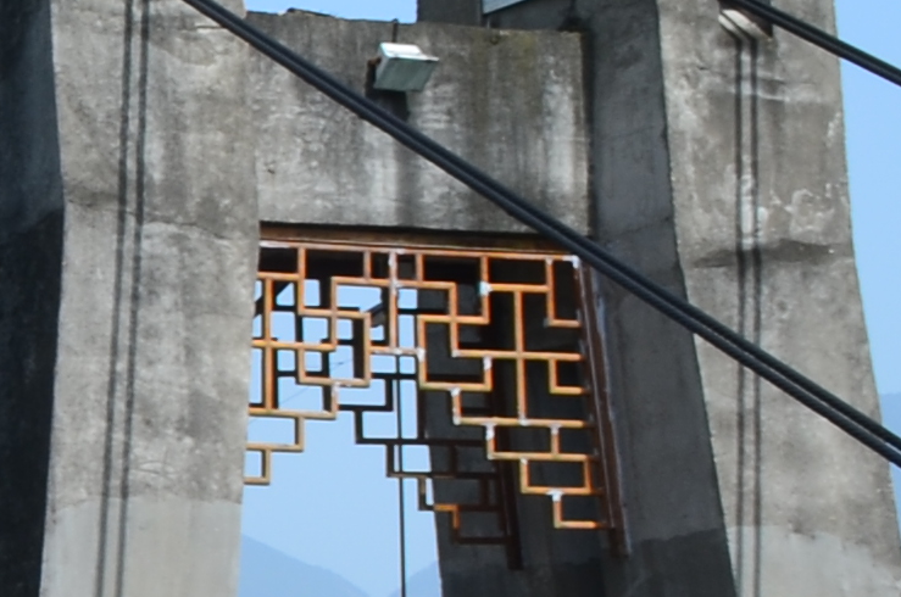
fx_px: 4497
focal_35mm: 180
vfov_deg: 7.4
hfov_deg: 10.0
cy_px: 964
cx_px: -1257
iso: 110
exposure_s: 1/125
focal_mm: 18
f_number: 11
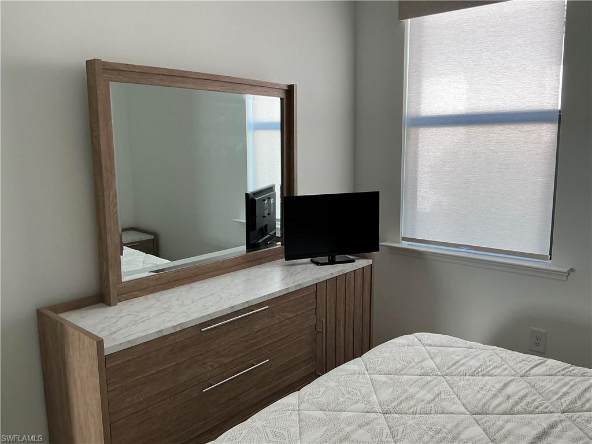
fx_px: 479
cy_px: 222
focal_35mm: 28
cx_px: 296
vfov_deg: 49.7
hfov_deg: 63.4
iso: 50
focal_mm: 3
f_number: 1.8
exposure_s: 1/60
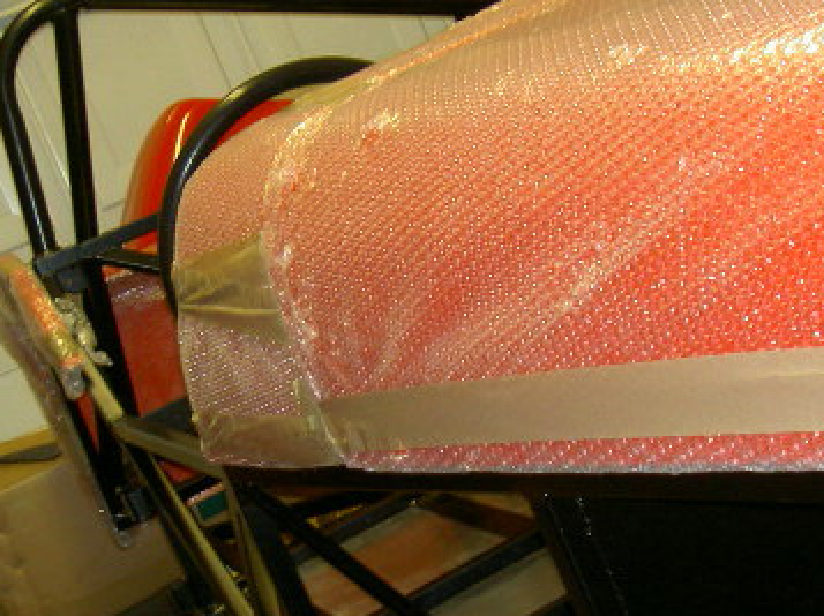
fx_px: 1665
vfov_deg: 21.0
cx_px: 554
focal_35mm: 70
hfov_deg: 27.6
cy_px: 362
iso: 100
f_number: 2.8
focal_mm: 8
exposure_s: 1/59.5
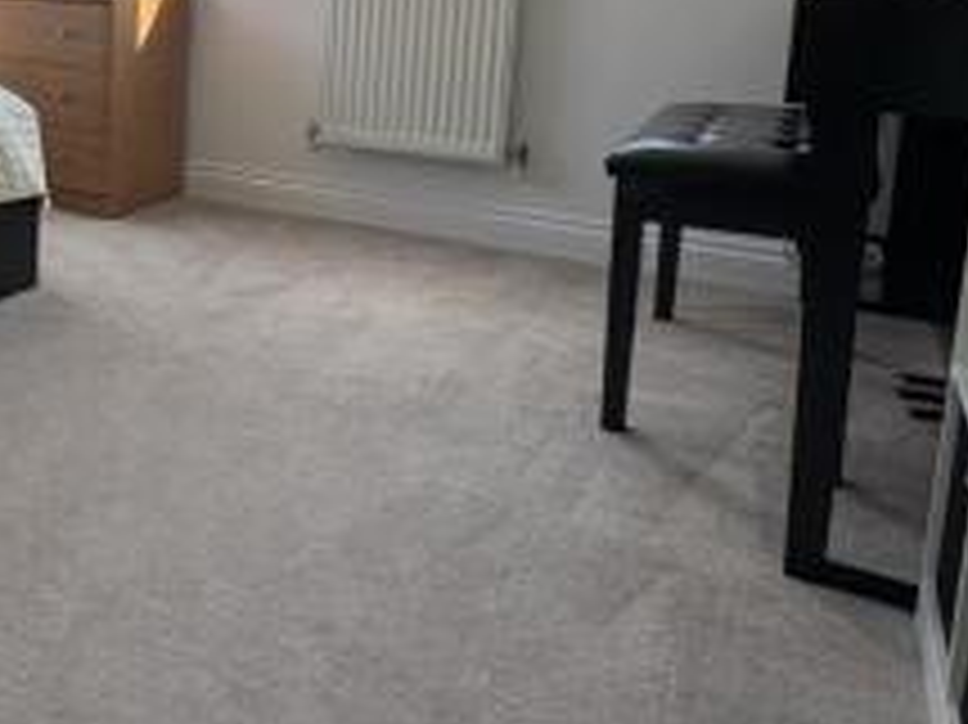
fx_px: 1062
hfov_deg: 42.5
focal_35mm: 38
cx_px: 7
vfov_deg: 35.7
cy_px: 92
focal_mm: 2.22
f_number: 2.2
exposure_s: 1/277
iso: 64
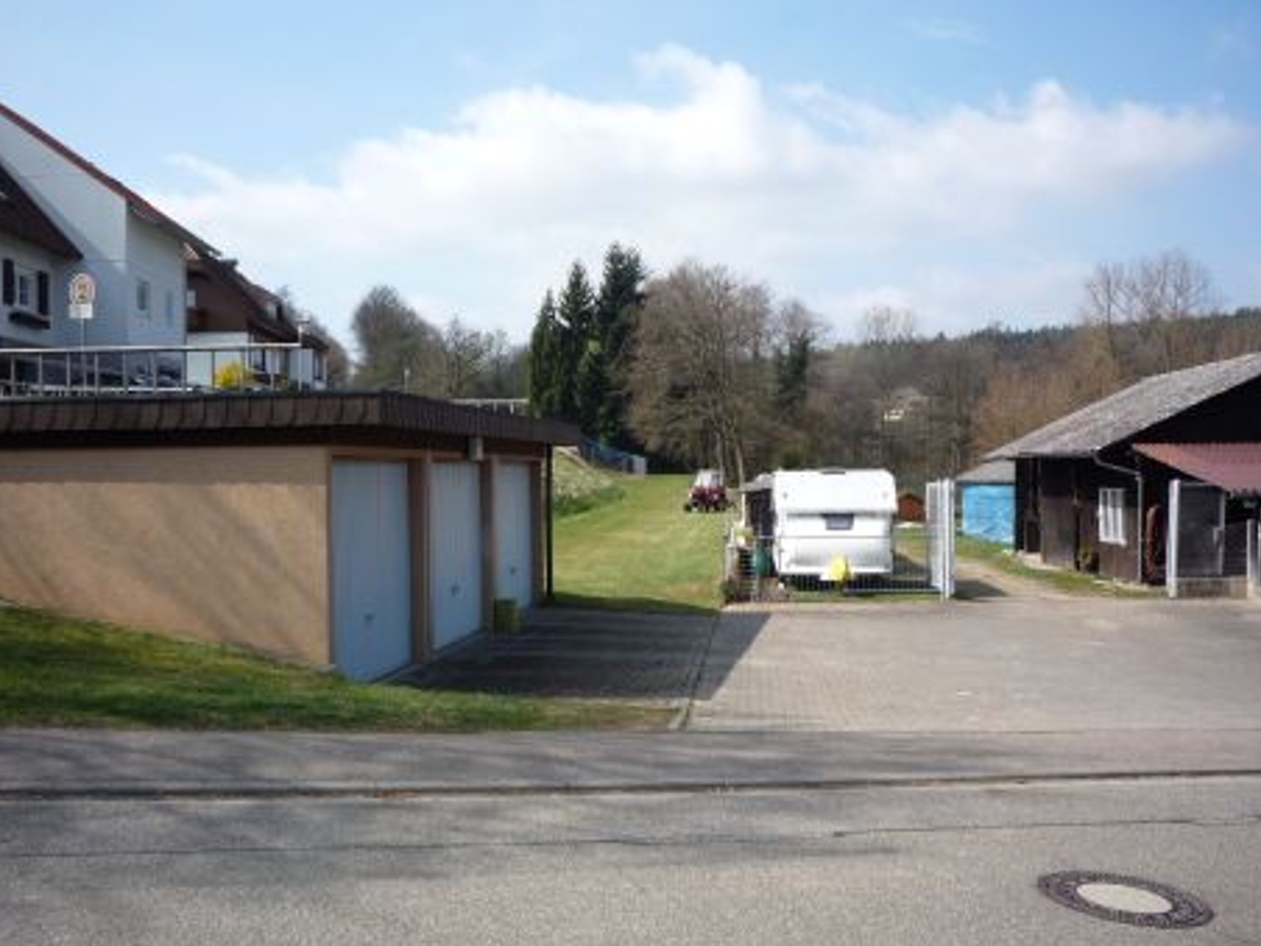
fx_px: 1239
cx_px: 600
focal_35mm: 34
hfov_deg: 53.9
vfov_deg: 41.8
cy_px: 497
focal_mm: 5.2
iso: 100
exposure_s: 1/500
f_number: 4.5
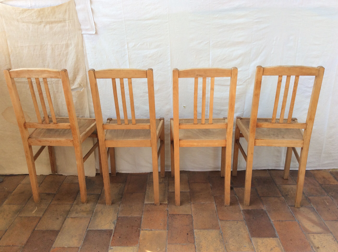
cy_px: 126
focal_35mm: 32
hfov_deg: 56.9
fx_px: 312
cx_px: 169
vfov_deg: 44.1
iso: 32
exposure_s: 1/152
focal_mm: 3.3
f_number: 2.4
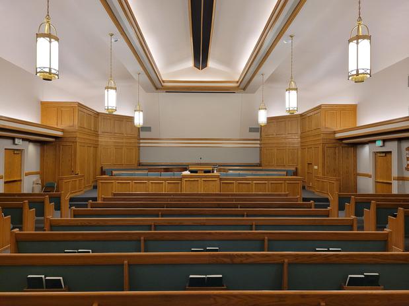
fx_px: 307
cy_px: 153
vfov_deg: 53.0
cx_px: 204
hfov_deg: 67.3
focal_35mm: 26
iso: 320
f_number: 1.8
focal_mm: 5.4
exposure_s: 1/120
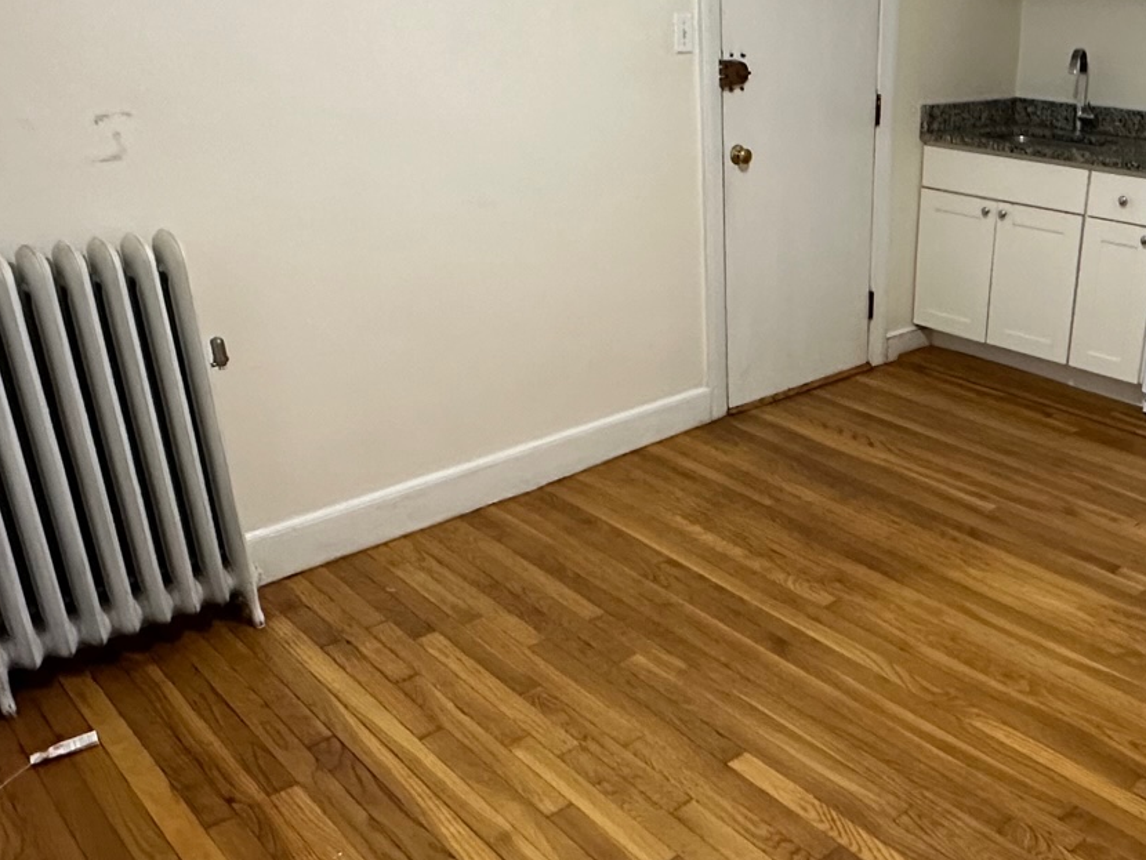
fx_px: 1126
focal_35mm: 34
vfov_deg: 41.8
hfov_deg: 51.7
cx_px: 855
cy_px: 433
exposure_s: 1/60
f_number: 2.2
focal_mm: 2.22
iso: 640
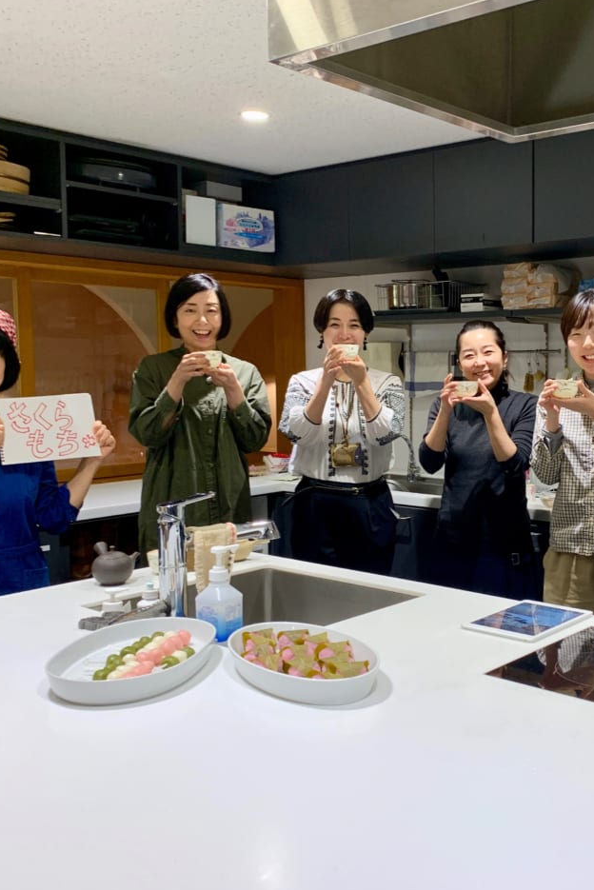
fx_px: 915
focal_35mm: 37
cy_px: 446
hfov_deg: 34.8
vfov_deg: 51.9
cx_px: 477
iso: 100
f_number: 1.8
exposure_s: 1/89
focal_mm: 4.25
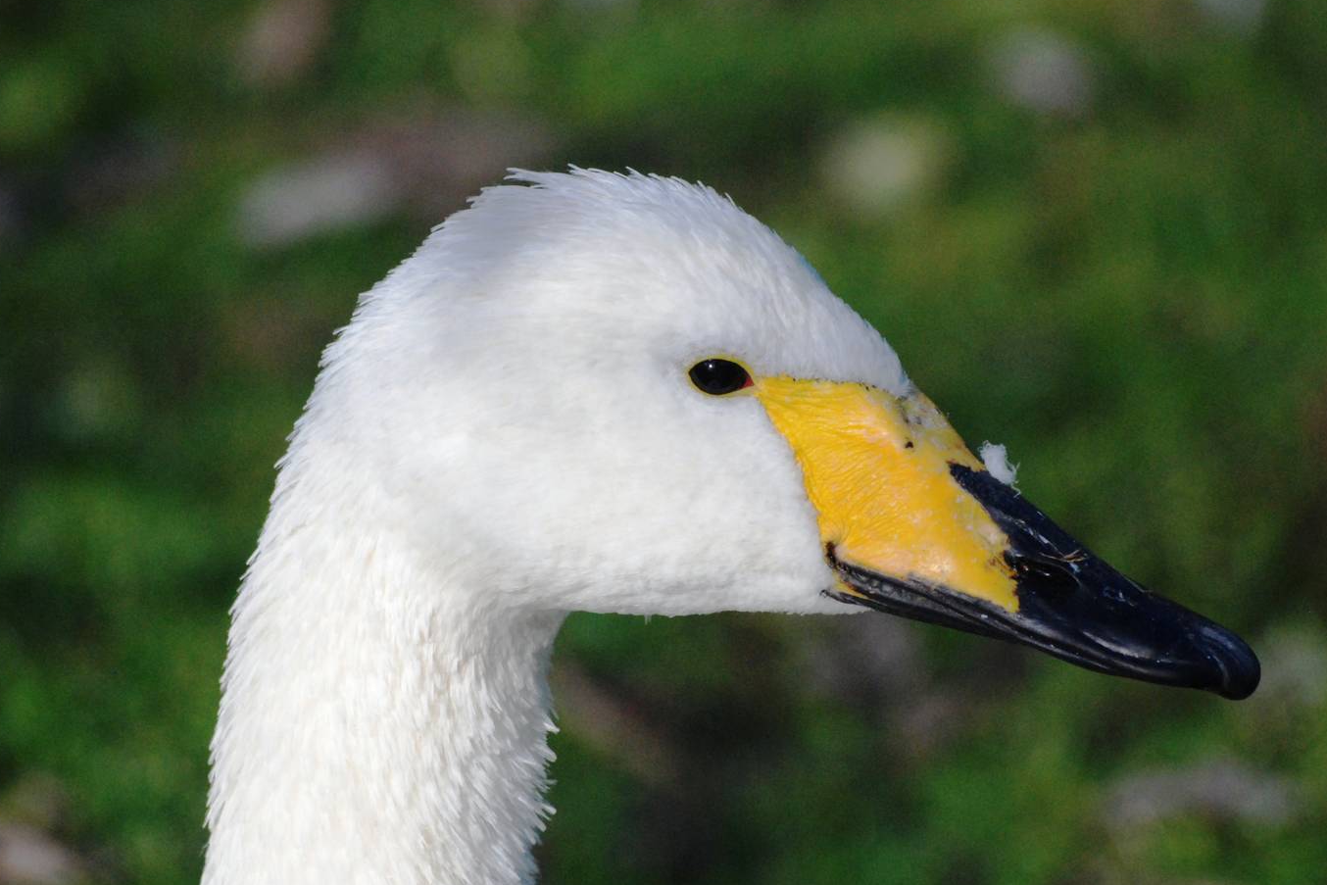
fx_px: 15703
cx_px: 707
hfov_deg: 4.8
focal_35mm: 426
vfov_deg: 3.2
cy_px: 432
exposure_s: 1/2500
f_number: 6.3
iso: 1000
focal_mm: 240
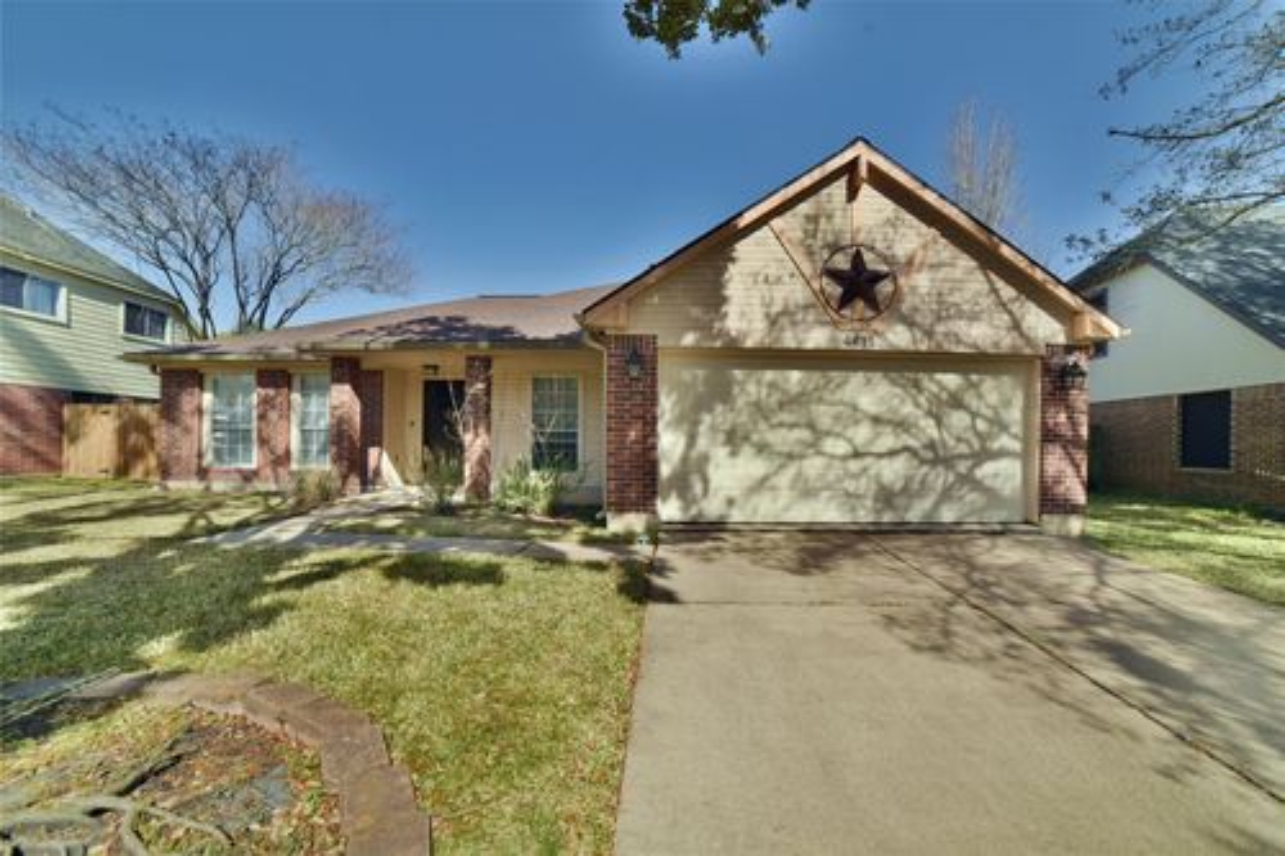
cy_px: 428
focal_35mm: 14
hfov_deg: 104.3
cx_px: 642
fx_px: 500
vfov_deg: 81.2
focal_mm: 14
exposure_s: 1/400
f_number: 10
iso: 200
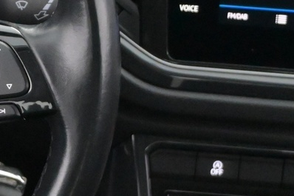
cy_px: 80
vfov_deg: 8.0
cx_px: -241
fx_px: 1396
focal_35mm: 171
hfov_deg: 11.2
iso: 7200
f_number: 4.5
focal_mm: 28
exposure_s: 1/50
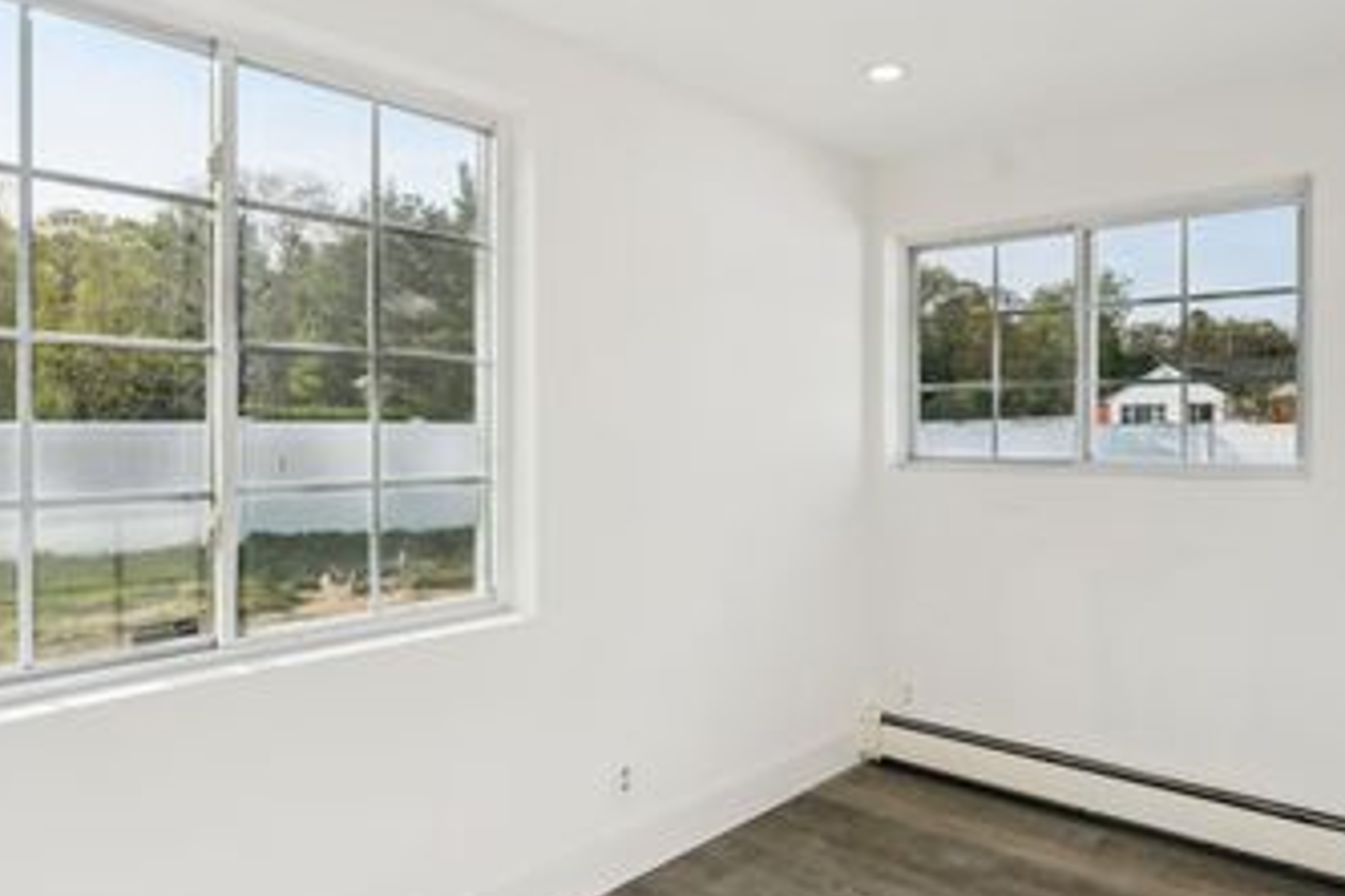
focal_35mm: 24
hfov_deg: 73.6
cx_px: 731
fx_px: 897
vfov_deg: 53.1
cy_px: 434
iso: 50
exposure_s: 1/80
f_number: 6.3
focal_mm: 16
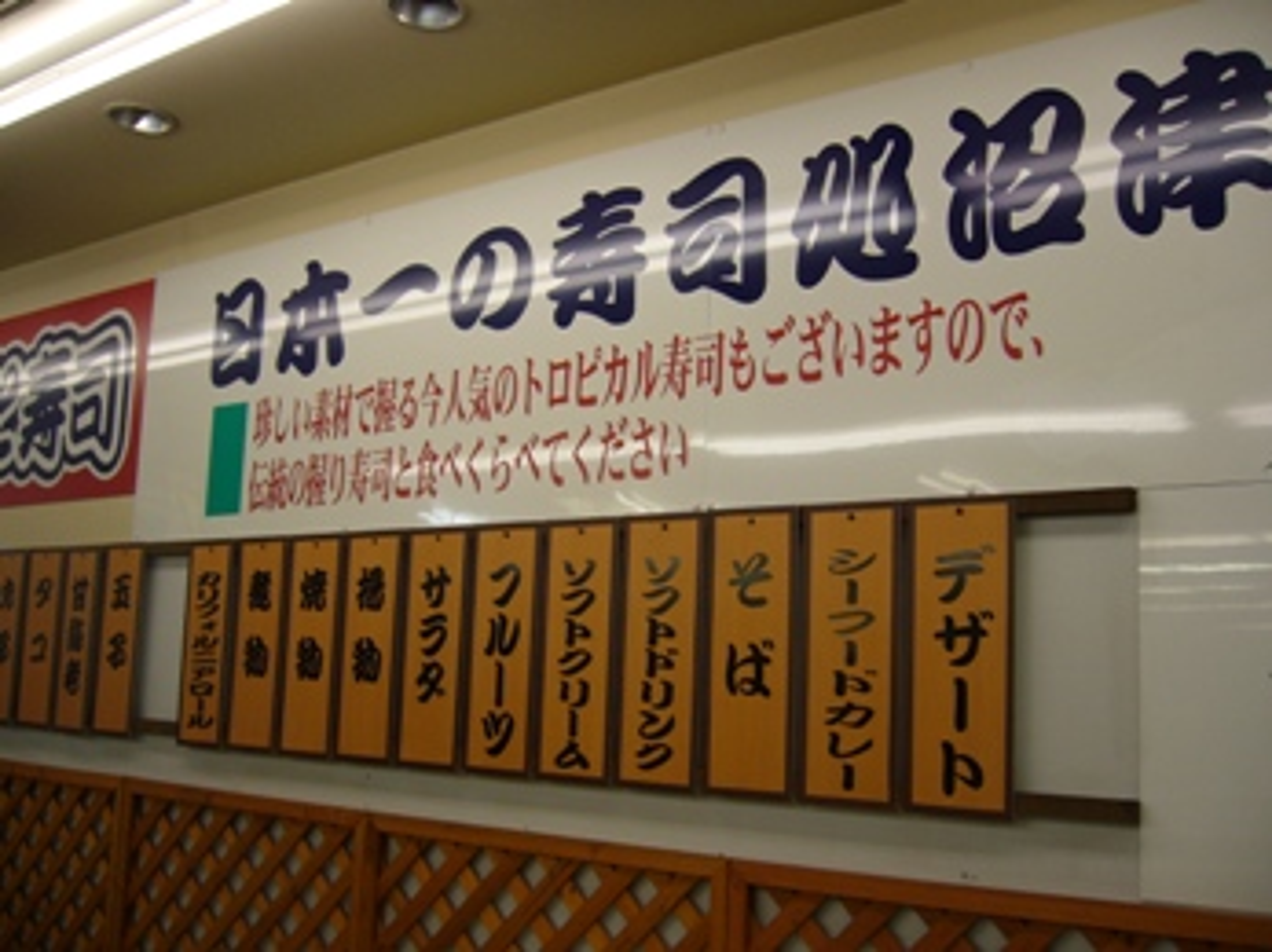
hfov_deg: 52.6
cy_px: 476
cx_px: 636
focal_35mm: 35
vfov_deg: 40.7
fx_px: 1286
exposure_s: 1/100
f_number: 2.8
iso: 100
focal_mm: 5.8
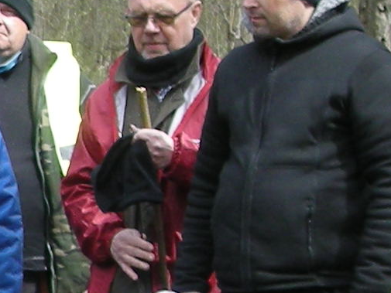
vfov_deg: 7.0
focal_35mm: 213
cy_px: 291
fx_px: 2406
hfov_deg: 8.5
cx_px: -547
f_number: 2.8
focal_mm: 5.7
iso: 50
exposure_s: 1/144
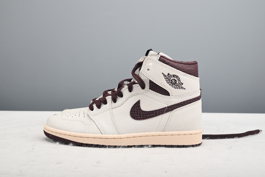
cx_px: 130
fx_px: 302
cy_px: 89
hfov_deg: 47.4
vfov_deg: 32.6
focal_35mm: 41
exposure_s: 1/200
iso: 100
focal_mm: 40
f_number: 11
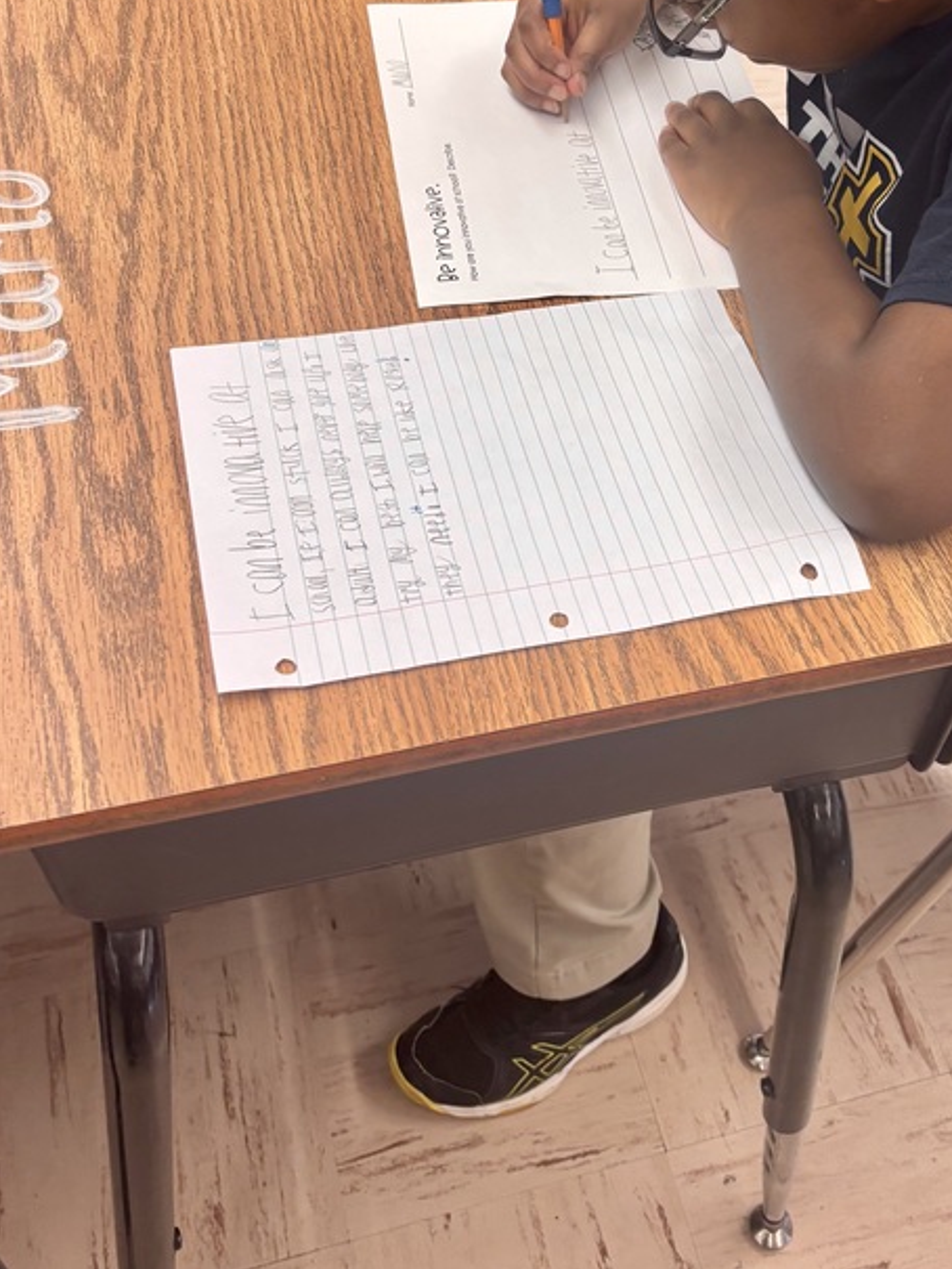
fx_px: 1613
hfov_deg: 32.7
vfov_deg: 42.1
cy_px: 371
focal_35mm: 44
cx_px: 602
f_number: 1.6
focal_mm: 5.96
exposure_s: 1/60
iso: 100
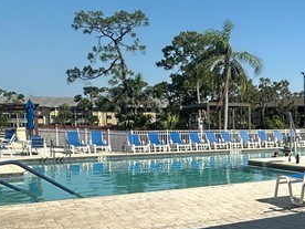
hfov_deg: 27.7
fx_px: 458
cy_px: 148
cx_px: 435
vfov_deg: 27.9
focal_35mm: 52
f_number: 2.2
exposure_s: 1/1770
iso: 50
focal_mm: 2.22
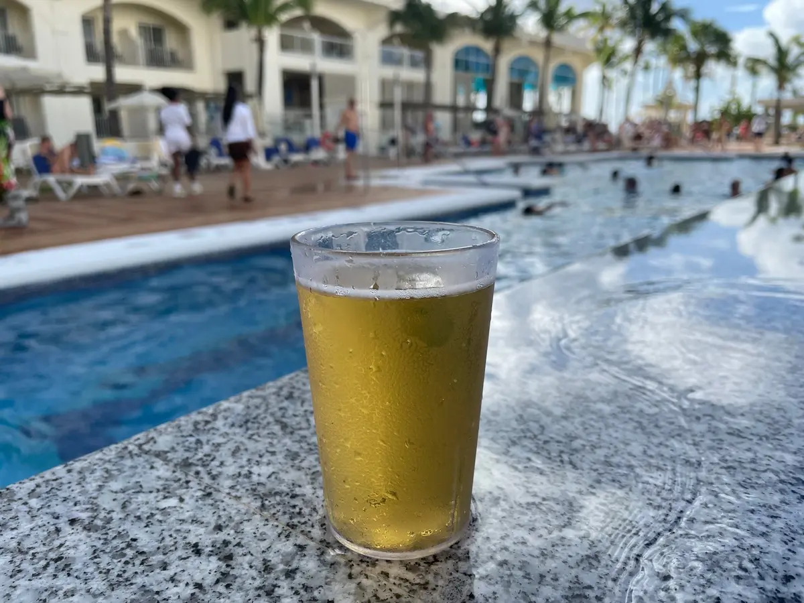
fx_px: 604
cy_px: 302
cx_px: 402
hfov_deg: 67.3
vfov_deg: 53.1
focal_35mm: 26
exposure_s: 1/2053
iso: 32
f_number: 1.6
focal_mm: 4.2
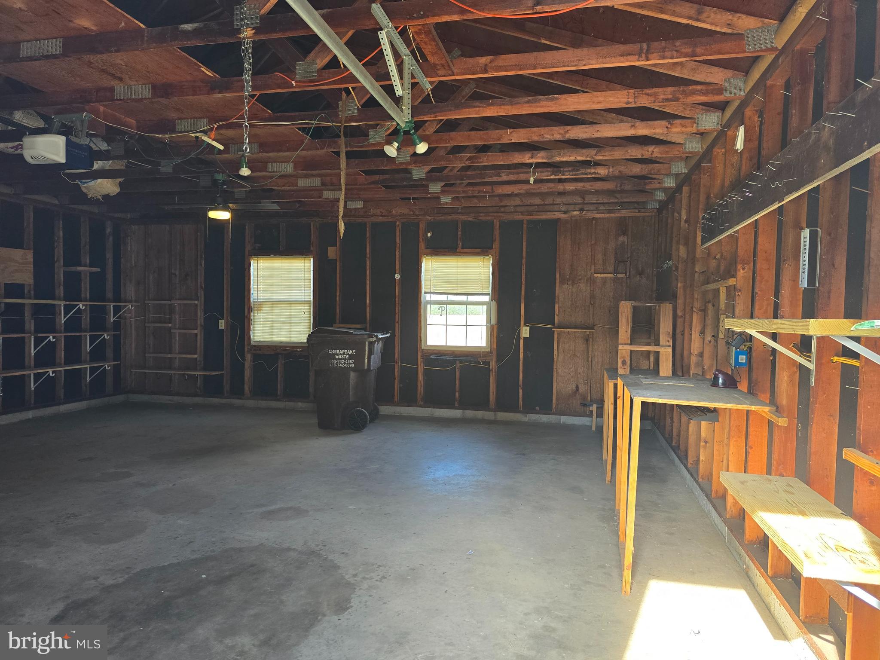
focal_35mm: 23
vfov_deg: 58.9
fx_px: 585
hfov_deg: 73.9
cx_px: 440
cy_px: 330
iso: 125
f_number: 1.7
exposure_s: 1/120
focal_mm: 6.3
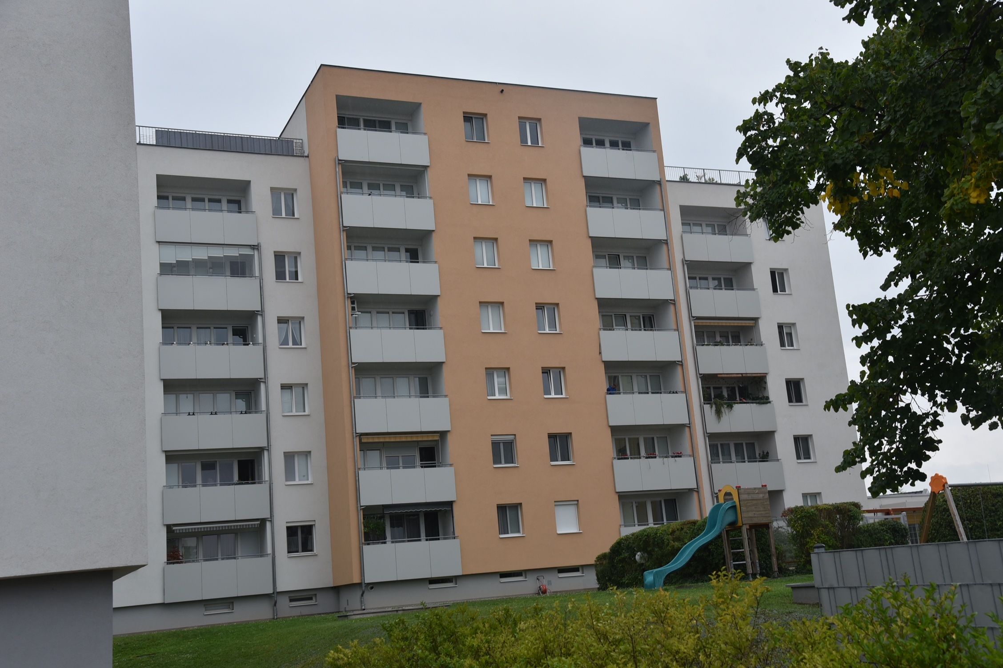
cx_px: 502
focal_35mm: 44
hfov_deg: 44.5
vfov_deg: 30.5
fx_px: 1226
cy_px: 334
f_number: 7.1
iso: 400
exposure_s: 1/200
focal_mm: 44
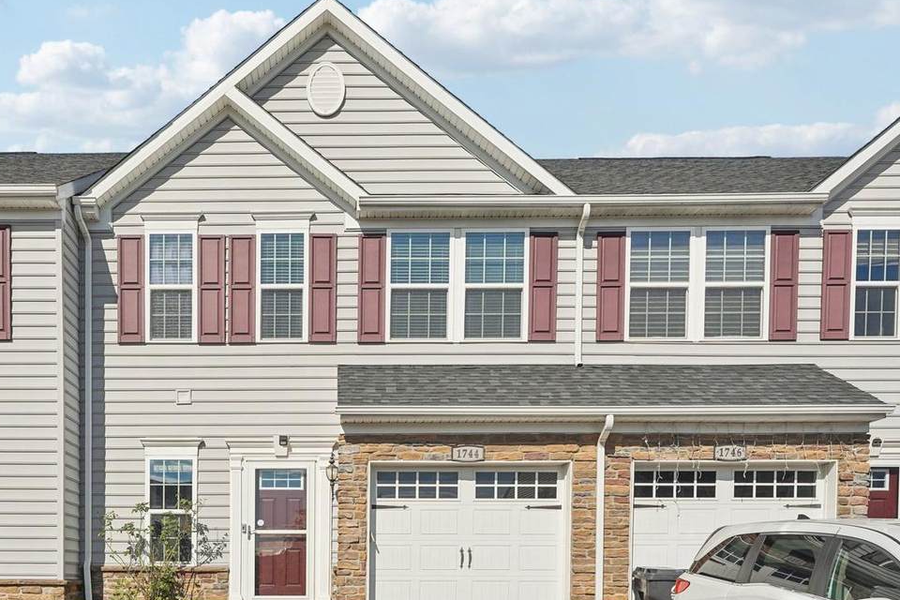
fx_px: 800
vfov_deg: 41.1
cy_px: 334
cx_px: 345
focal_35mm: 32
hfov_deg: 58.1
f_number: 8
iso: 500
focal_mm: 24
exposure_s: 1/3200
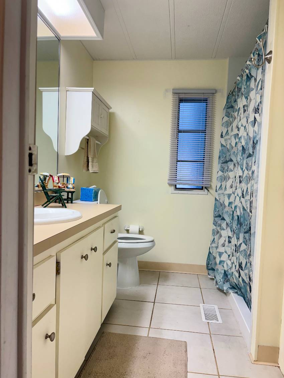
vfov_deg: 67.3
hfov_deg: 53.1
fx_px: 284
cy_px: 189
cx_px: 142
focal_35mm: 26
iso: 125
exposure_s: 1/120
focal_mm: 5.96
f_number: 1.6
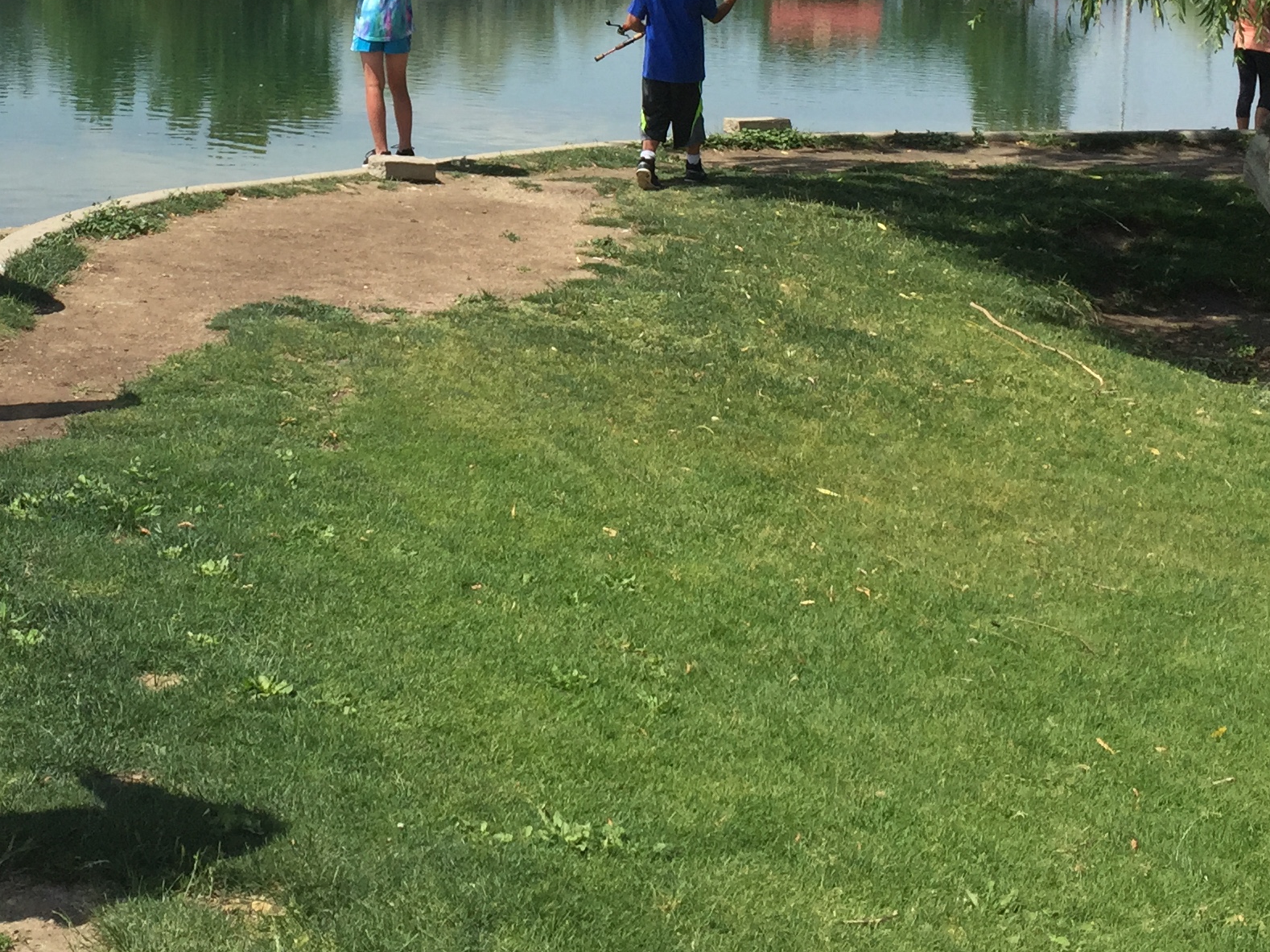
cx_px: 361
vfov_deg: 23.6
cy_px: 46
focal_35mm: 60
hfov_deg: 31.8
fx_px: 2201
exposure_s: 1/2475
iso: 32
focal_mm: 4.15
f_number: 2.2
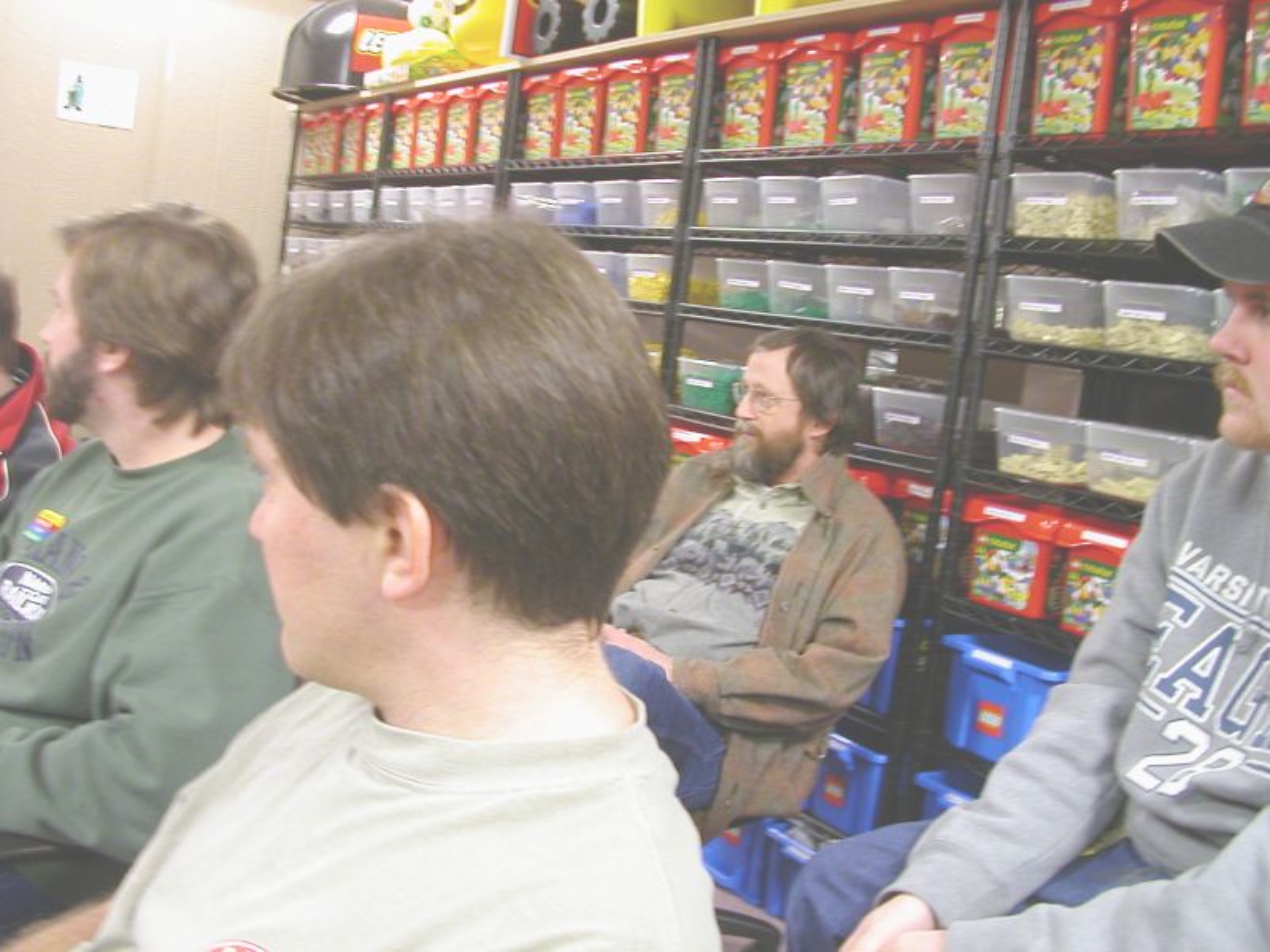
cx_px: 635
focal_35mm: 37
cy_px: 476
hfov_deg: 50.1
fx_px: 1357
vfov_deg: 38.7
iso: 173
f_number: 2.7
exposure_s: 1/4.7
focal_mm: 5.6
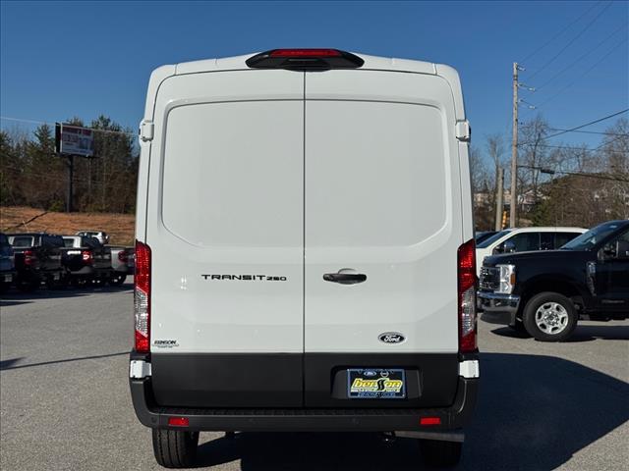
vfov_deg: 30.3
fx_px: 872
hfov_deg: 39.7
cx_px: 314
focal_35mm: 48
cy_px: 236
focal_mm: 6.76
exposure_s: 1/15385
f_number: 1.78
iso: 50
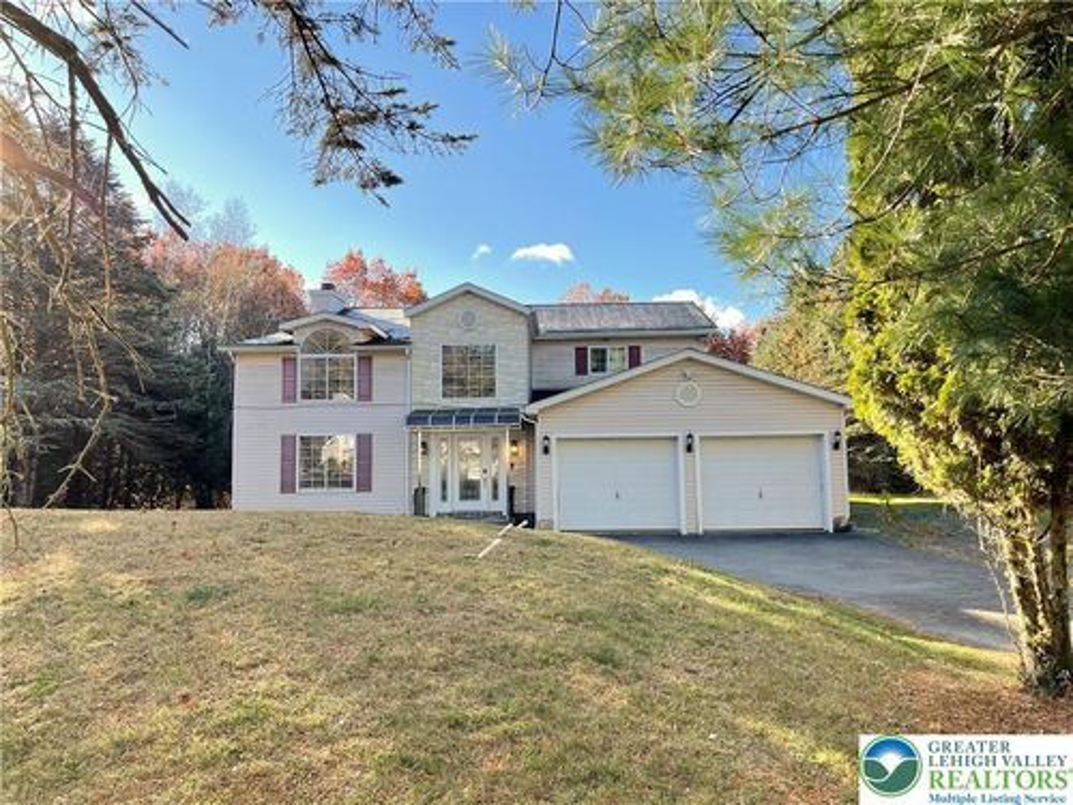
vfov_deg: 54.9
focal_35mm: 25
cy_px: 402
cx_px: 536
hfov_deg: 69.4
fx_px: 775
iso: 32
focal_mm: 5.1
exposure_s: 1/505
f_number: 1.6
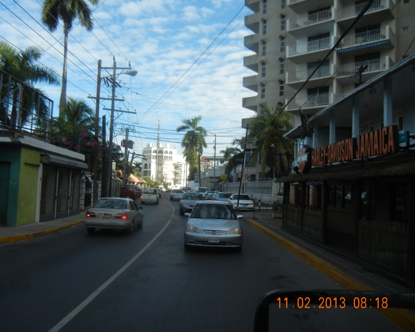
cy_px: 168
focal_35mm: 32
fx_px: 393
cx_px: 189
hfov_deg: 55.6
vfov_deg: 45.8
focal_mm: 5.4
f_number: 7
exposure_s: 1/258
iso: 160
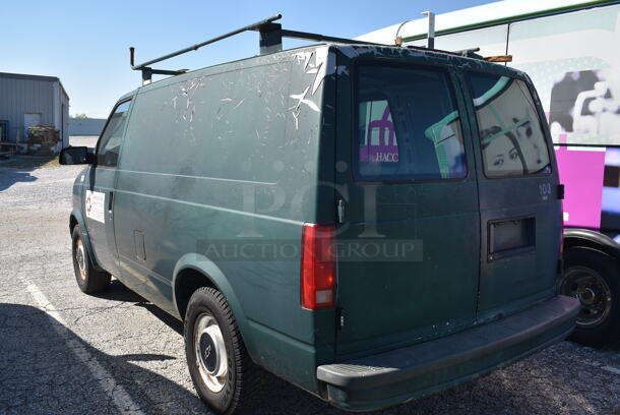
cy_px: 208
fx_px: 543
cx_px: 310
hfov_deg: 59.4
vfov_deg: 41.8
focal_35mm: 32
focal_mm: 21
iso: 110
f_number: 8
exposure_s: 1/250
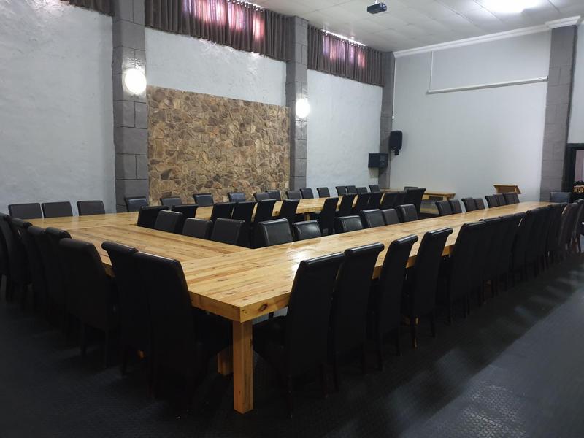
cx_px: 292
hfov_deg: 67.3
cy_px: 219
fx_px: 439
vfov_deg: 53.1
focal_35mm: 26
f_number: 1.5
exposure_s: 1/17
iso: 320
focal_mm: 4.3
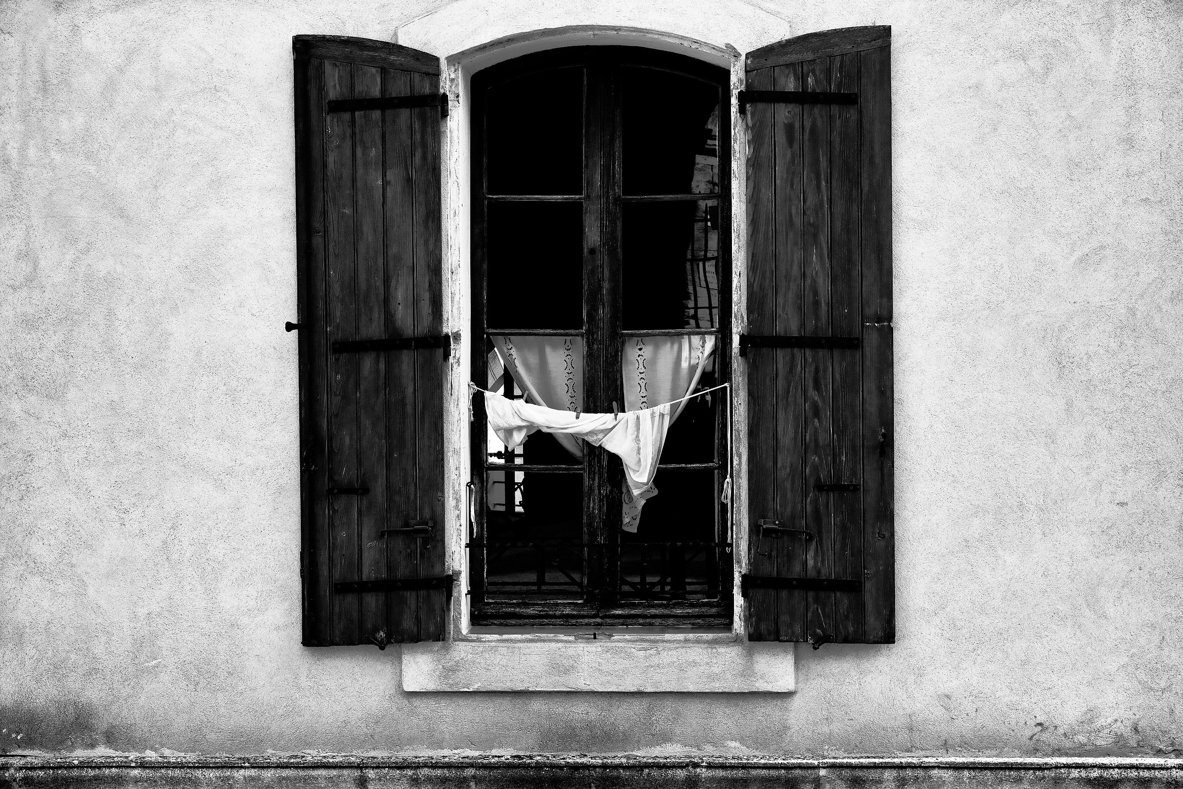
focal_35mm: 75
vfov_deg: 18.2
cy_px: 394
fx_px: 2464
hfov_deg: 27.0
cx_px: 592
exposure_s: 1/640
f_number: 7.1
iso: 400
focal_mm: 50
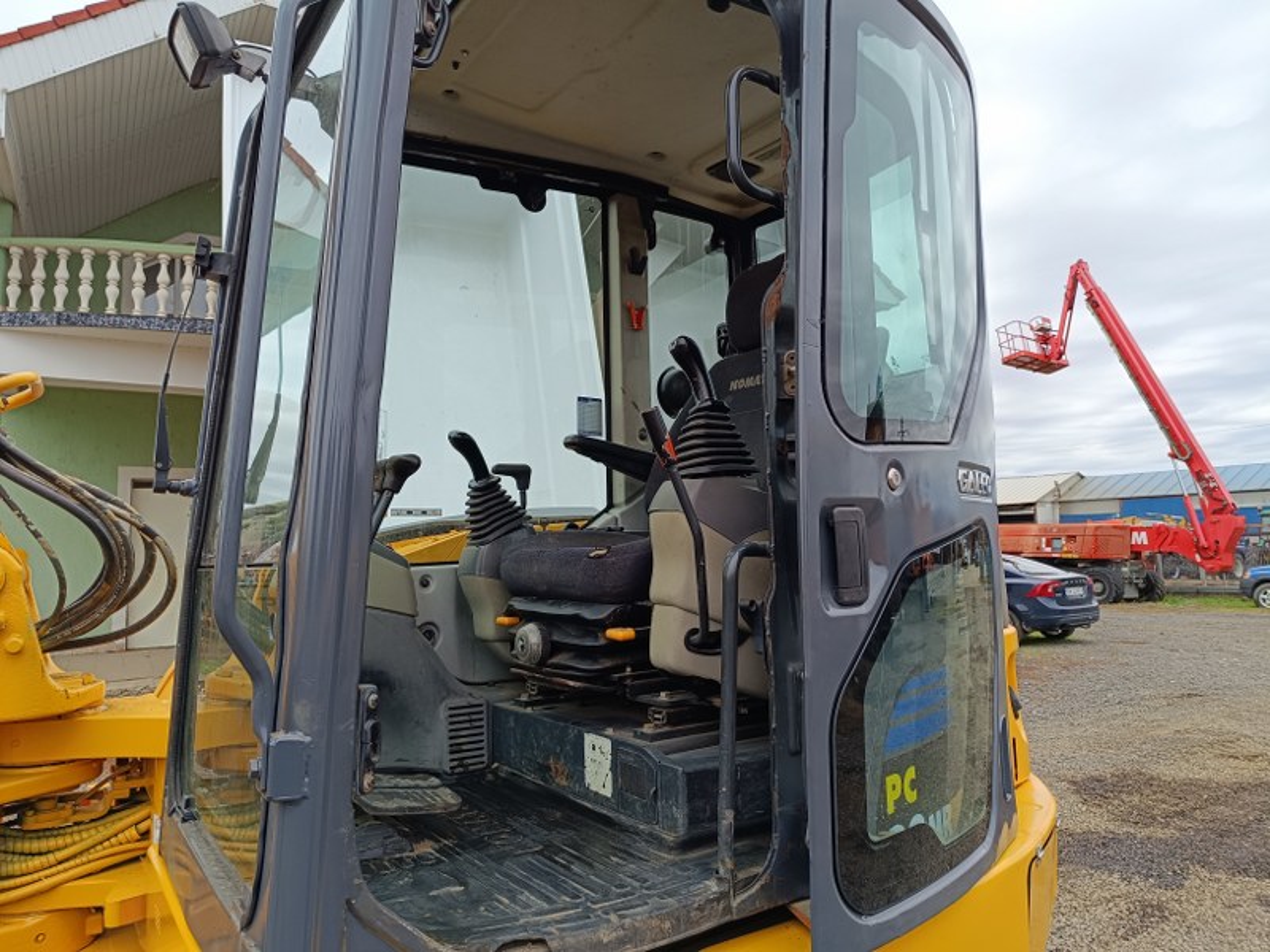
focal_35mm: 24
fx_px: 881
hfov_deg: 71.6
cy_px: 476
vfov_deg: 56.8
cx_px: 635
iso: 52
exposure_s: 1/102
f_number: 1.88
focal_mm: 5.59
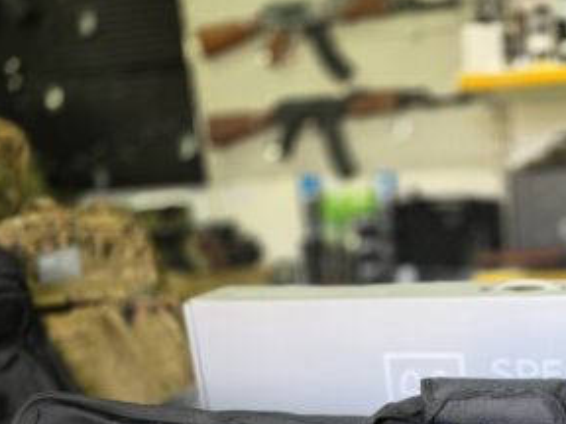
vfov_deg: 28.2
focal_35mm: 48
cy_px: 434
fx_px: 785
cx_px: 548
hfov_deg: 36.2
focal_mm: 6.3
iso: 250
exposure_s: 1/120
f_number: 1.7
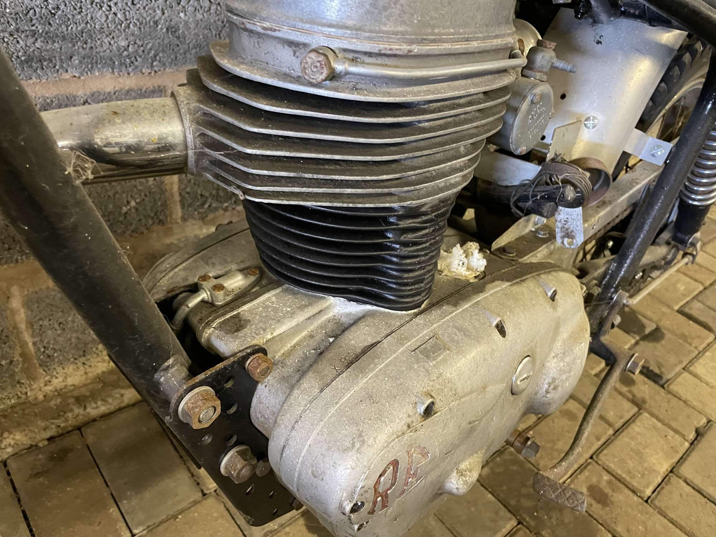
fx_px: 538
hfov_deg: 67.3
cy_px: 268
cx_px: 358
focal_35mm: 26
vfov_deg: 53.1
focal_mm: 4.2
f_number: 1.6
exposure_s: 1/33
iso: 500
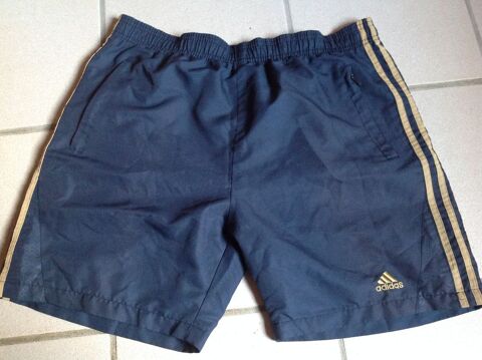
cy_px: 180
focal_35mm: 35
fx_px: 487
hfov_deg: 52.7
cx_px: 241
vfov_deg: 40.6
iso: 400
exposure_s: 1/15
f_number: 2.4
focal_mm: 4.28
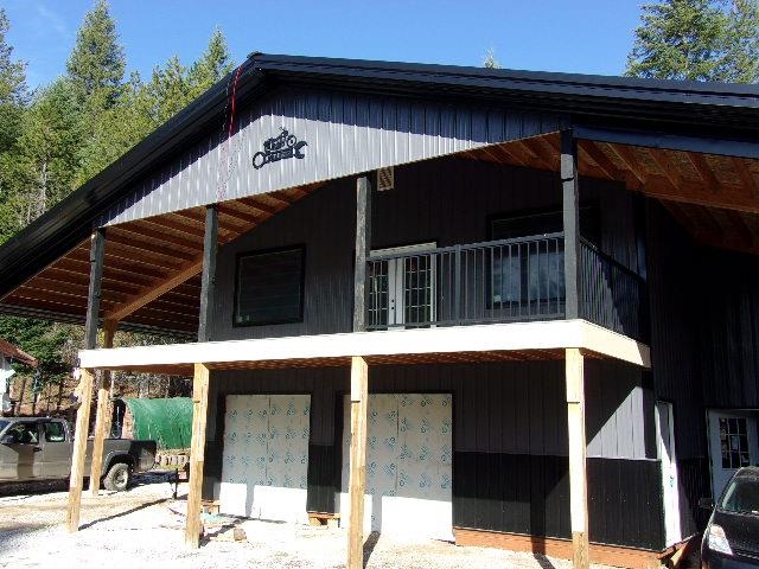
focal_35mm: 34
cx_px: 380
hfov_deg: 54.0
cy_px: 284
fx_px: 745
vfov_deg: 41.8
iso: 80
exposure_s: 1/38
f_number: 11.6
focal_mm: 6.1
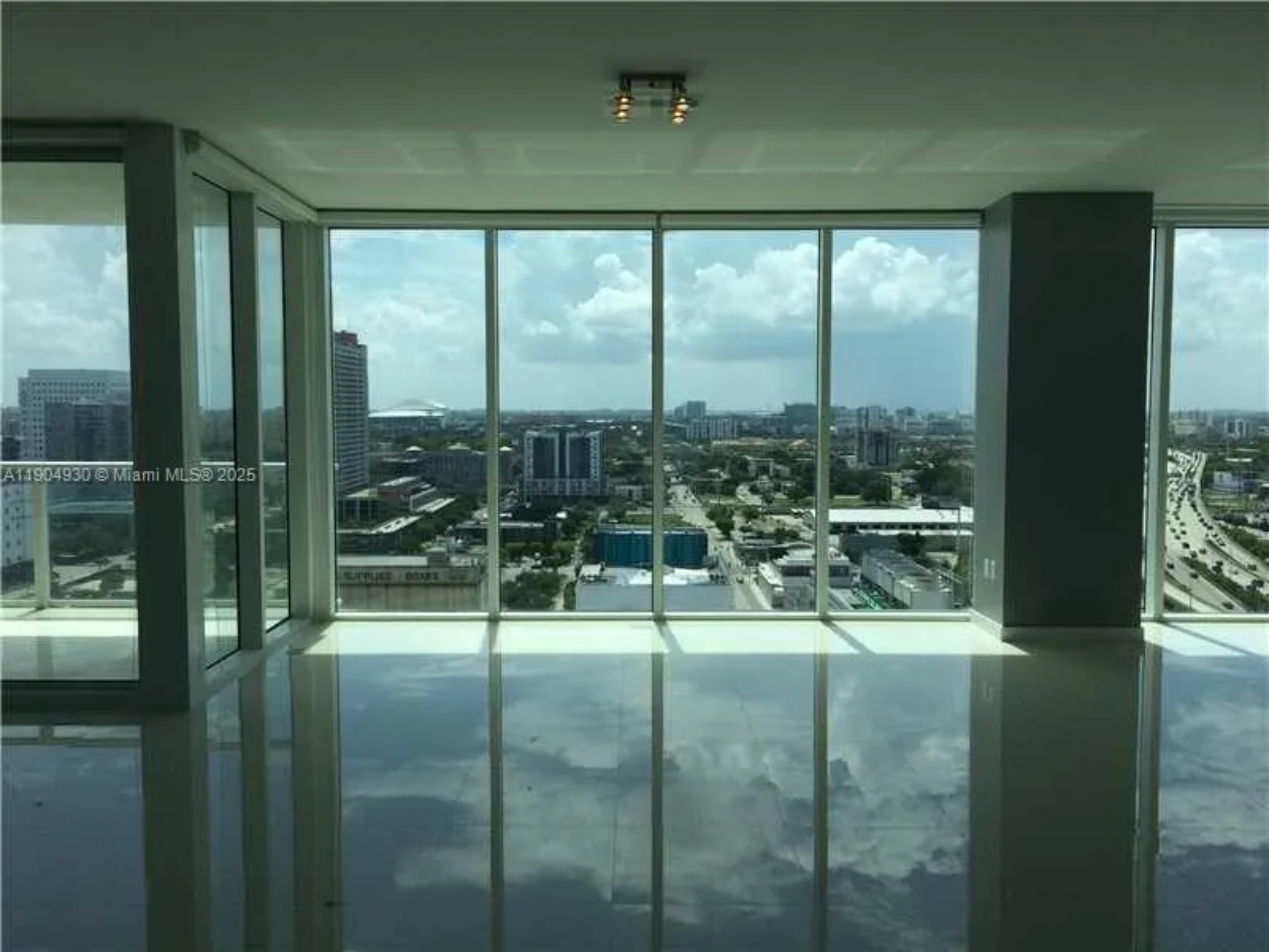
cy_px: 476
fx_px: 1063
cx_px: 634
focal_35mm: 29
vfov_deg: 48.2
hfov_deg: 61.7
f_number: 2.2
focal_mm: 4.15
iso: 32
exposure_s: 1/3165
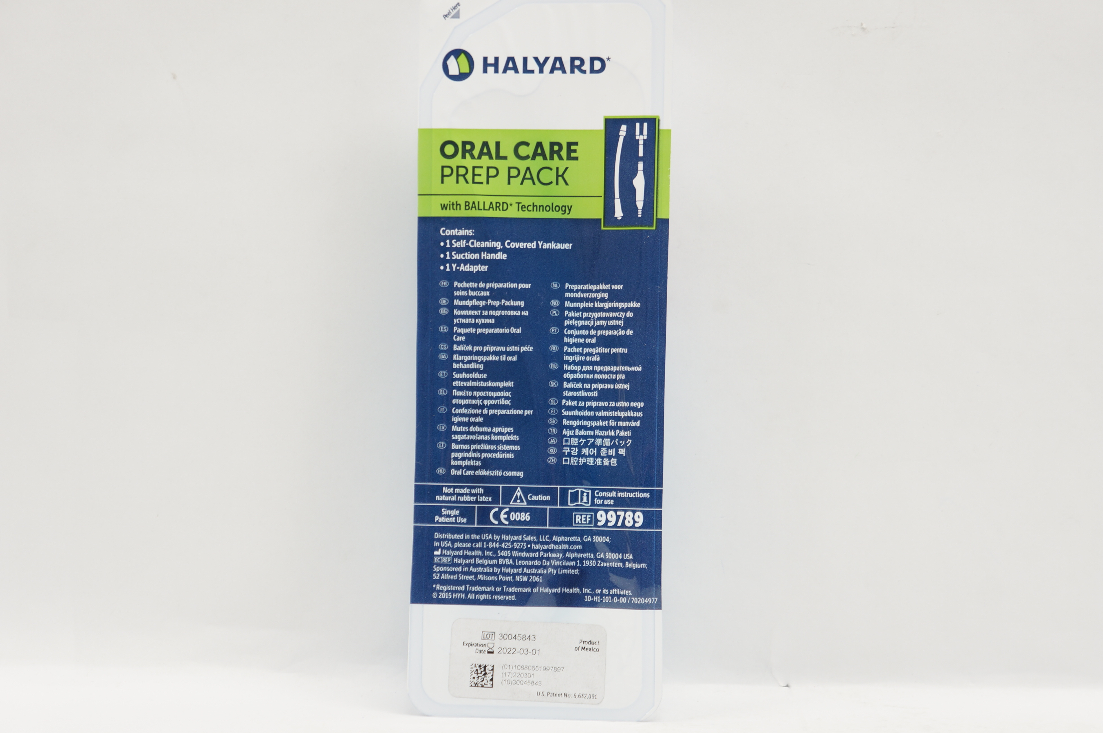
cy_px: 366
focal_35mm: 82
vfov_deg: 16.5
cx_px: 552
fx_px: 2525
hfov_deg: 24.6
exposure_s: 1/40
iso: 200
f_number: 5.6
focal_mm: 55
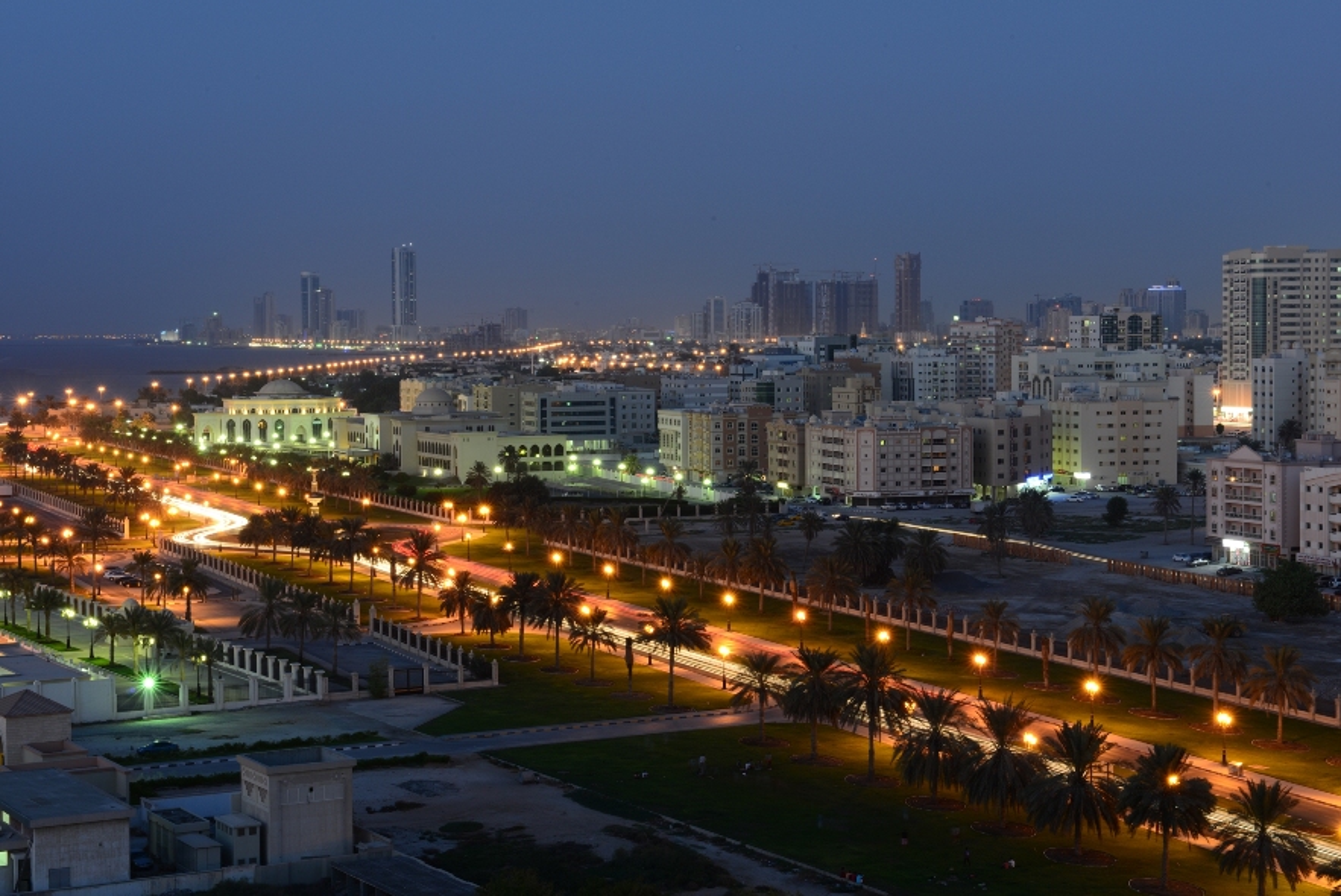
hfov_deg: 28.8
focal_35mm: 70
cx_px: 670
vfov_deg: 19.5
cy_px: 448
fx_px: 2609
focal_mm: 70
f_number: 18
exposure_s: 25
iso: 100
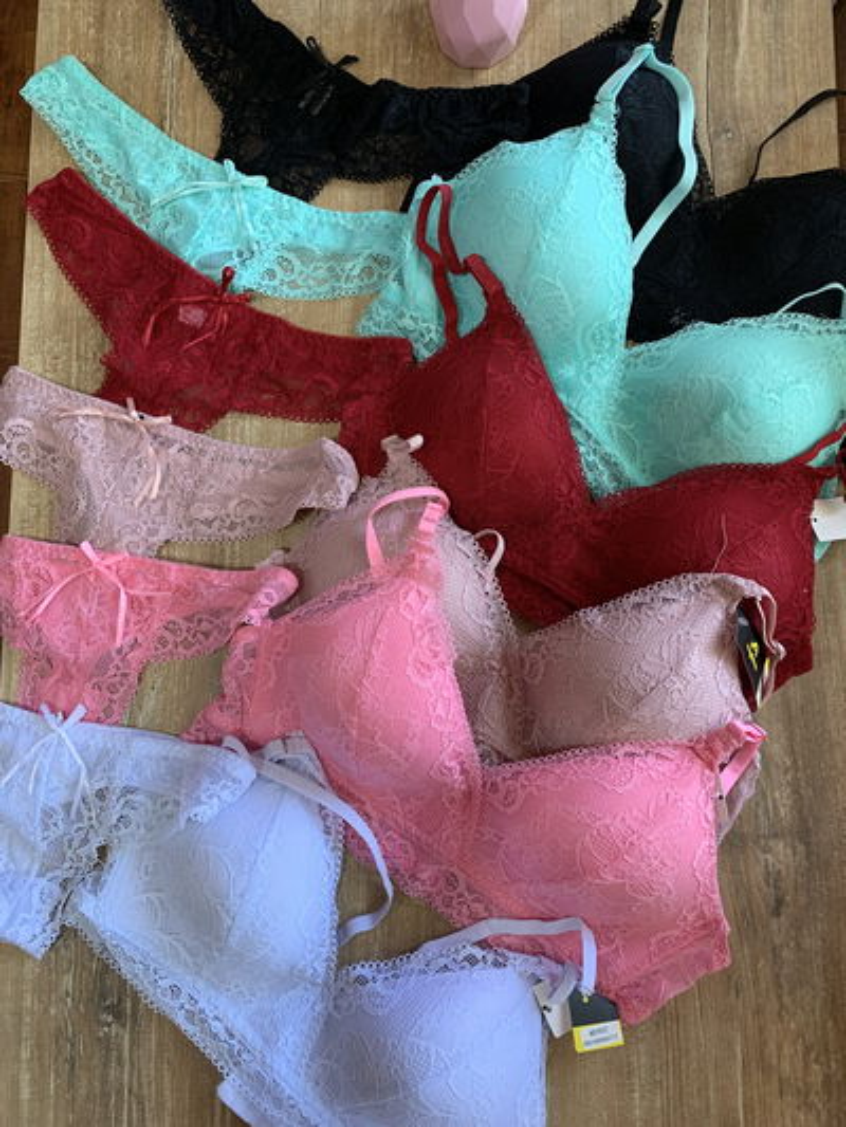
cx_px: 423
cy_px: 564
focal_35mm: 26
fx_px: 847
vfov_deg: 67.3
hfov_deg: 53.1
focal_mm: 4.25
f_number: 1.8
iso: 80
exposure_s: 1/100
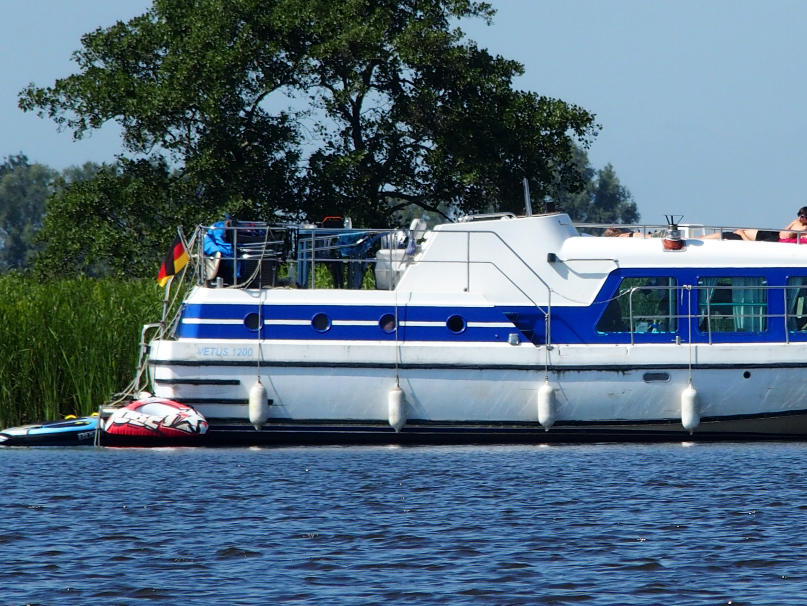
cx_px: 675
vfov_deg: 2.3
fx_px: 14989
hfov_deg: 3.1
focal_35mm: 643
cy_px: 196
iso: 100
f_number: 5
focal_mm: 64.3
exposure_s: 1/640
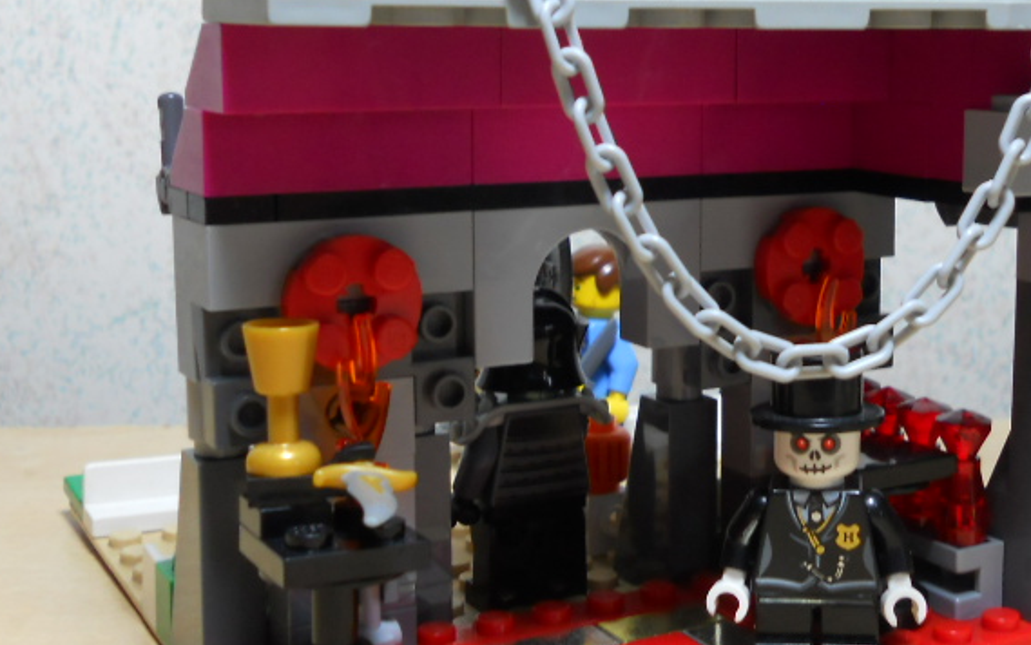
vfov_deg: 21.3
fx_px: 1714
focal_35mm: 61
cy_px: 255
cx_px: 698
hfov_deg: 33.1
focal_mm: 5.8
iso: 125
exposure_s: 1/30
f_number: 3.5
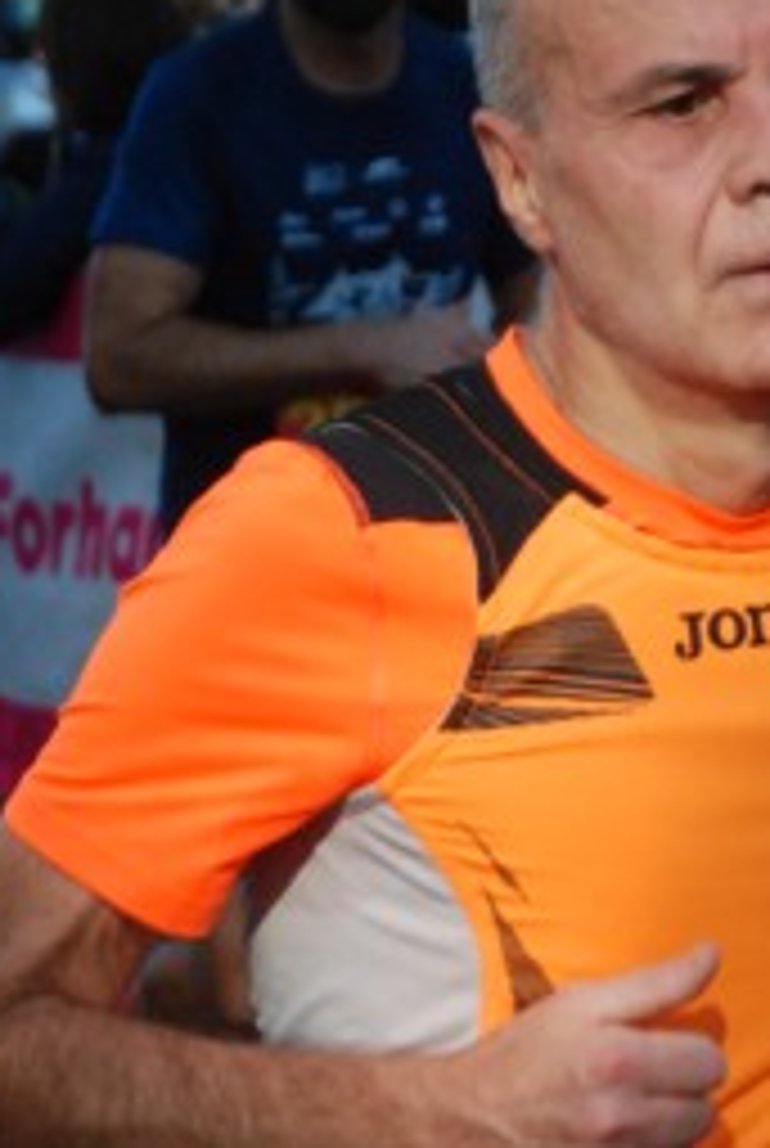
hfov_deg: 5.2
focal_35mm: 265
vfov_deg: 7.7
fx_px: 8473
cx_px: 700
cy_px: 905
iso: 1000
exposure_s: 1/500
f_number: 5.6
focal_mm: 75
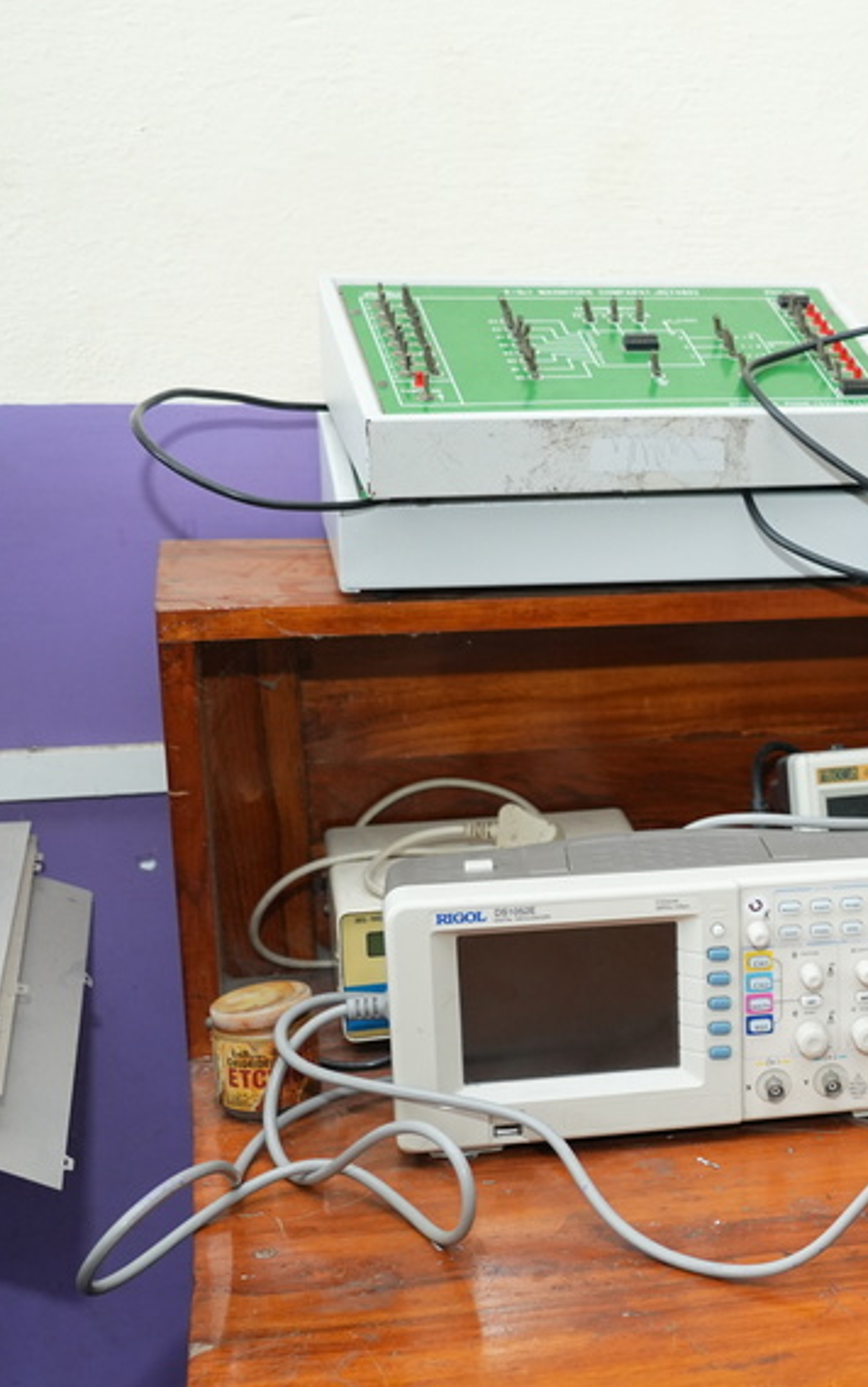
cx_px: 1250
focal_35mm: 64
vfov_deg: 32.0
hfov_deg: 18.3
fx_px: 2421
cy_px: 767
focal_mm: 34
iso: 1250
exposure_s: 1/160
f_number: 4.5
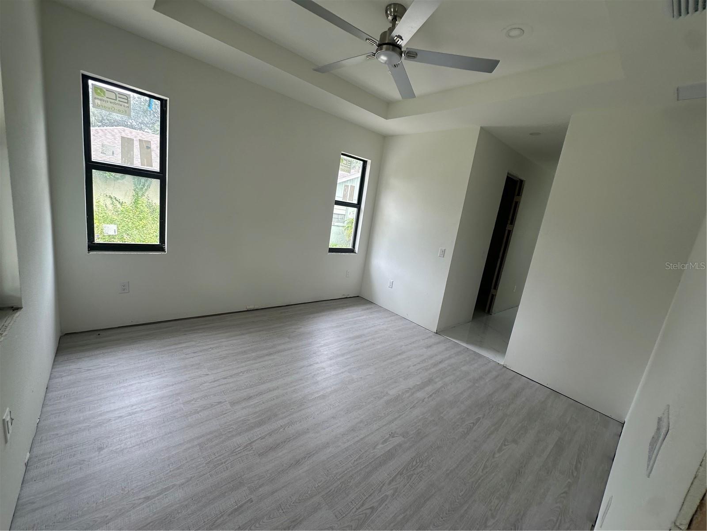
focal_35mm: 14
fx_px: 286
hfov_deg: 102.1
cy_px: 266
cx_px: 354
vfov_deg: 85.7
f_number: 2.2
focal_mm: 2.22
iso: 50
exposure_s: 1/99
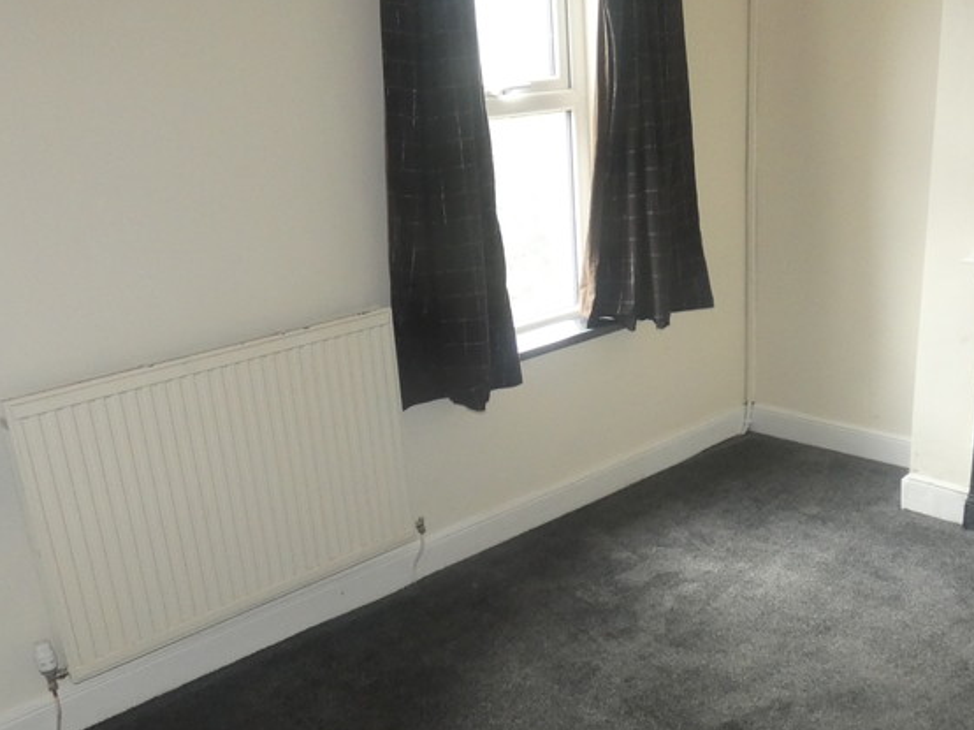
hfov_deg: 50.1
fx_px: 1041
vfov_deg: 38.2
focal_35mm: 37
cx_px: 517
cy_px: 482
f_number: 2.8
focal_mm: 3.6
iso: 400
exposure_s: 1/60
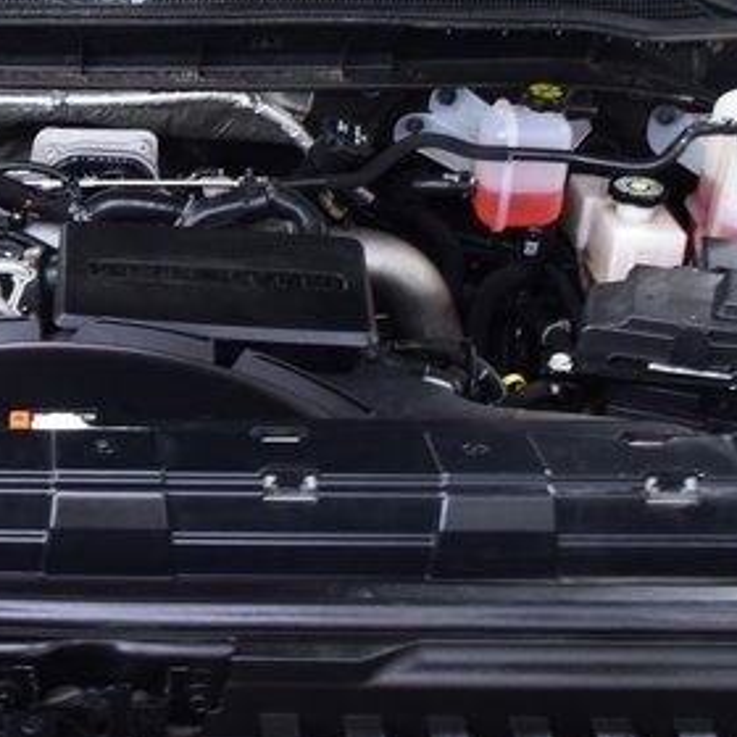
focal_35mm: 70
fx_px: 1686
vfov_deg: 24.6
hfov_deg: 23.8
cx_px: 42
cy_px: 286
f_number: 5.6
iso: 1600
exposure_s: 1/15
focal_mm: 24
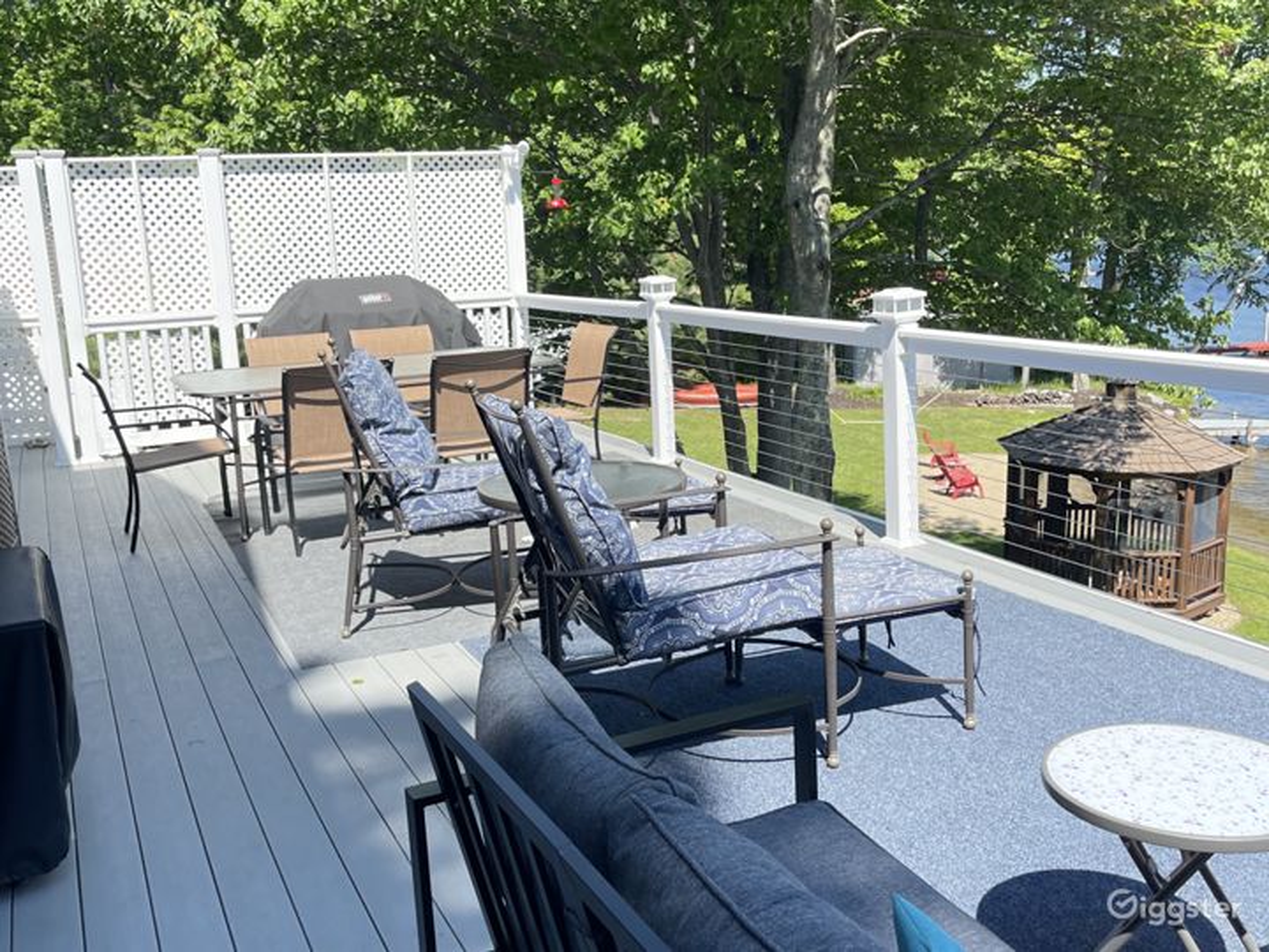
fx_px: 953
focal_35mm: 26
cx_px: 634
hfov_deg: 67.3
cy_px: 476
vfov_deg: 53.1
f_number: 1.6
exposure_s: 1/2049
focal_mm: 5.1
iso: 50
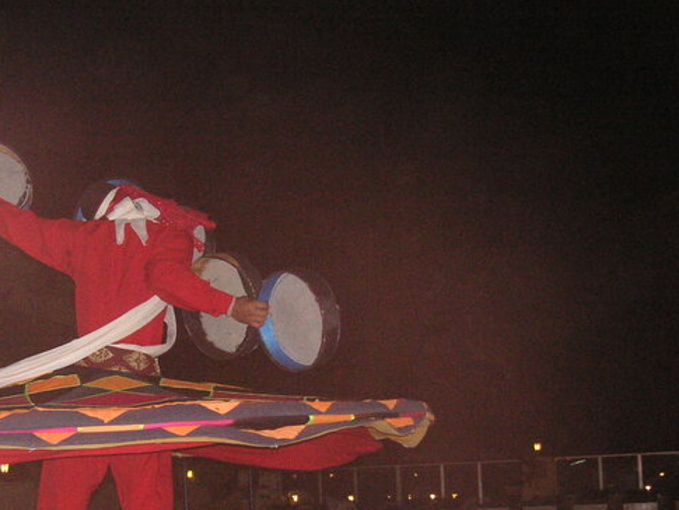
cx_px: 195
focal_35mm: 61
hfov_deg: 31.3
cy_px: 361
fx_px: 1197
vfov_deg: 23.9
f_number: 2.8
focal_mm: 6.1
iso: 160
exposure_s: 1/45
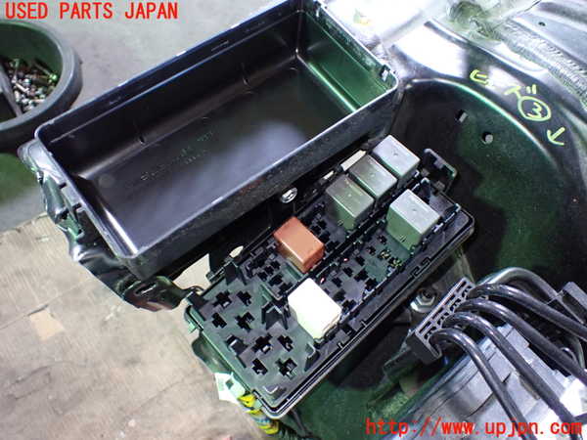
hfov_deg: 60.0
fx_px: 509
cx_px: 294
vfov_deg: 46.8
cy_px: 220
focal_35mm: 30
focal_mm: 5.4
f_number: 2.3
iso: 800
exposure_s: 1/30
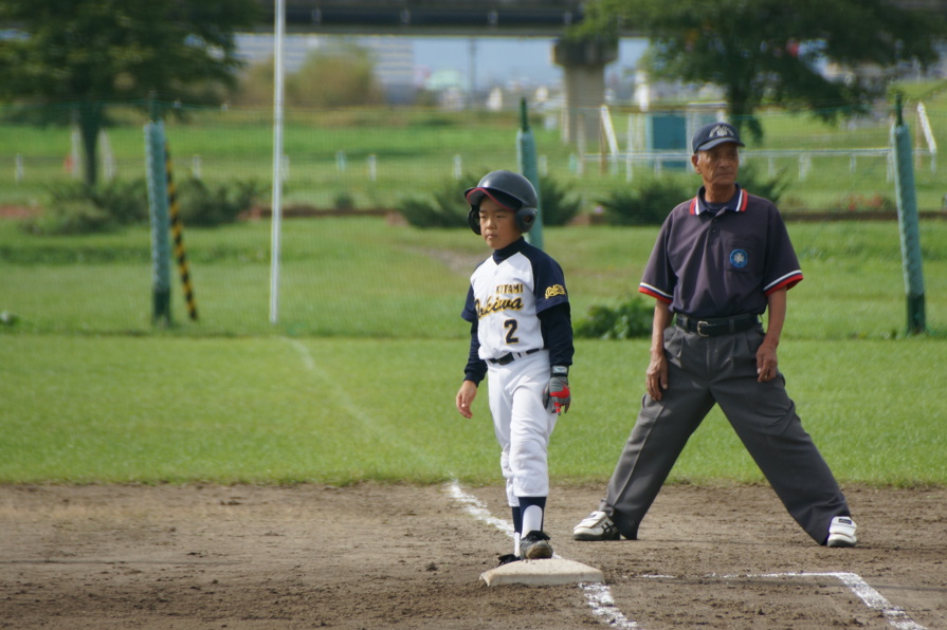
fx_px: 11280
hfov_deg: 4.8
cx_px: 533
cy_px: 320
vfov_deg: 3.2
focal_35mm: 429
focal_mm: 250
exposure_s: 1/1000
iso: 250
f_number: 6.3
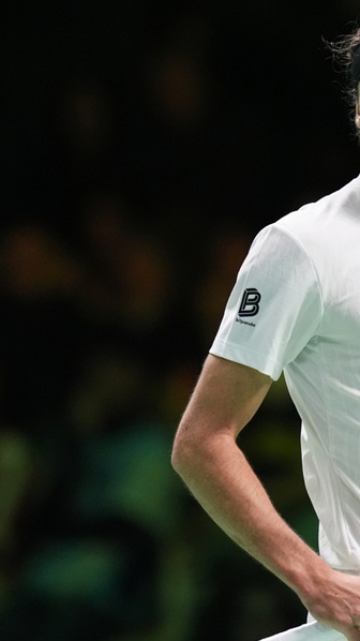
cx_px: 315
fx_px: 11906
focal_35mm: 701
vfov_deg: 3.1
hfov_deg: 1.7
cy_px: 322
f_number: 3.2
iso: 6400
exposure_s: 1/2000
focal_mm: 400
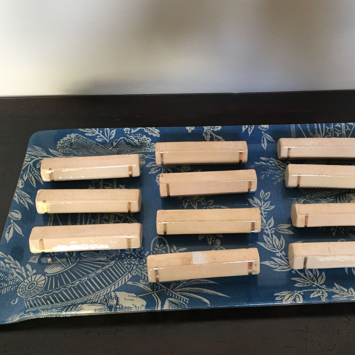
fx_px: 406
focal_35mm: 35
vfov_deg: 47.2
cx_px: 213
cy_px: 175
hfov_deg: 46.9
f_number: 2.2
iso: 200
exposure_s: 1/33
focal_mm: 4.15
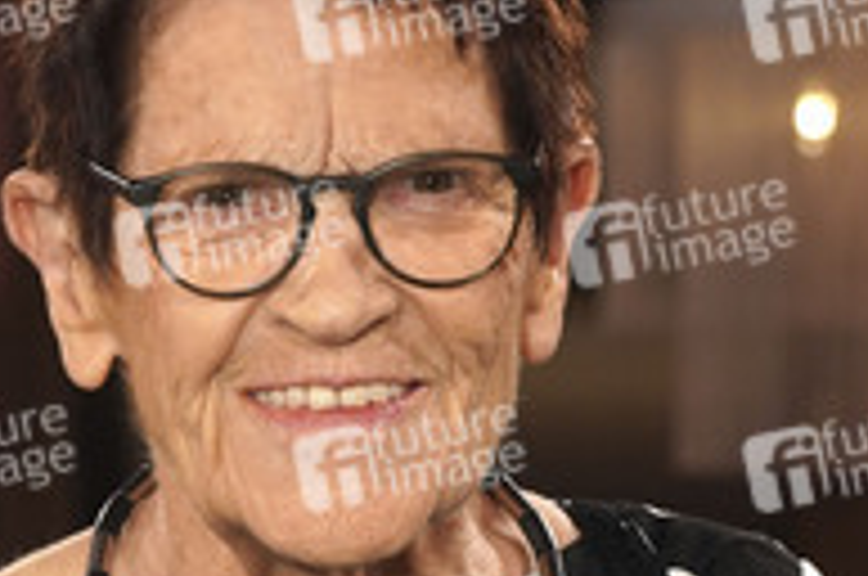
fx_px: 3322
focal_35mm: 138
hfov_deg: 14.9
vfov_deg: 9.9
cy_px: 346
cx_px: 290
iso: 1600
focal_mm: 59
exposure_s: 1/200
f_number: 5
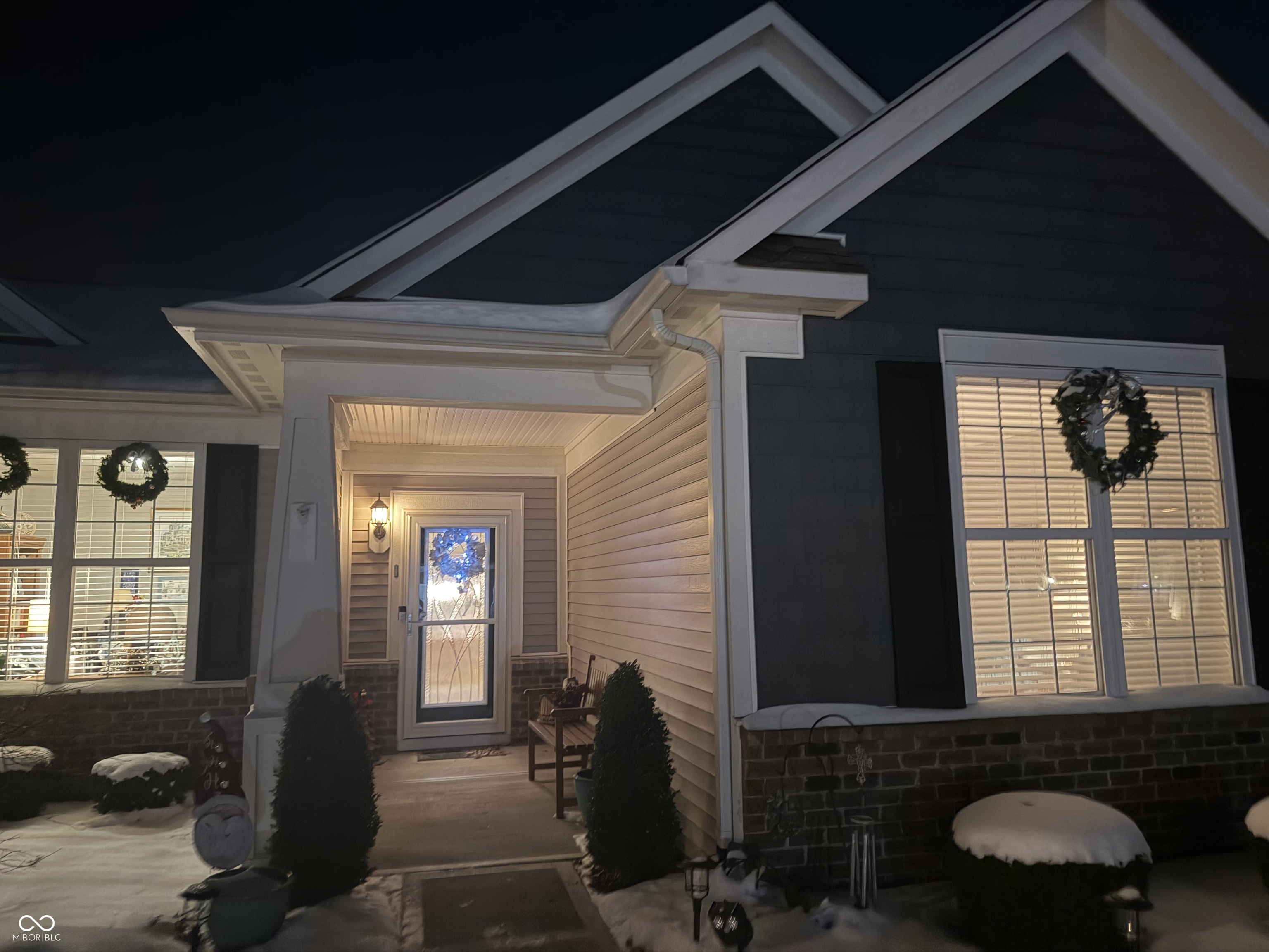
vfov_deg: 56.8
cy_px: 476
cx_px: 634
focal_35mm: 24
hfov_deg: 71.6
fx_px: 880
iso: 1000
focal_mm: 6.76
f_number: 1.78
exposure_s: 1/12
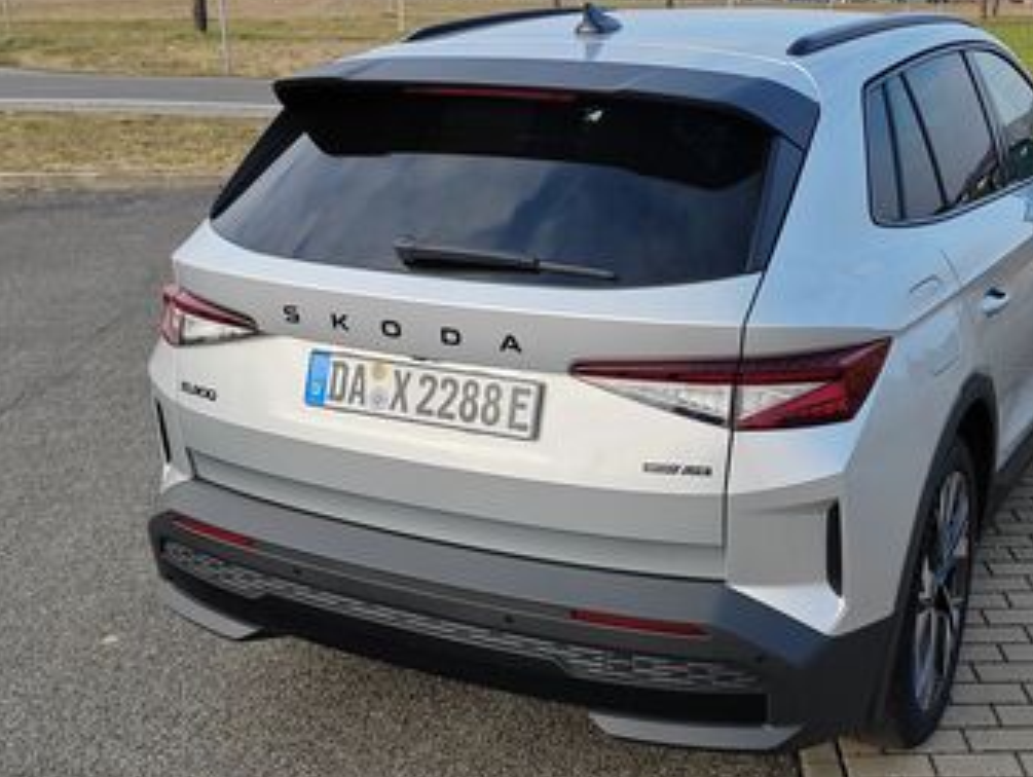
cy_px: 364
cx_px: 691
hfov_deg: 42.3
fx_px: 1314
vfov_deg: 32.9
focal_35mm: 44
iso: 100
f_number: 1.9
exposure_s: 1/800
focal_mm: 5.52
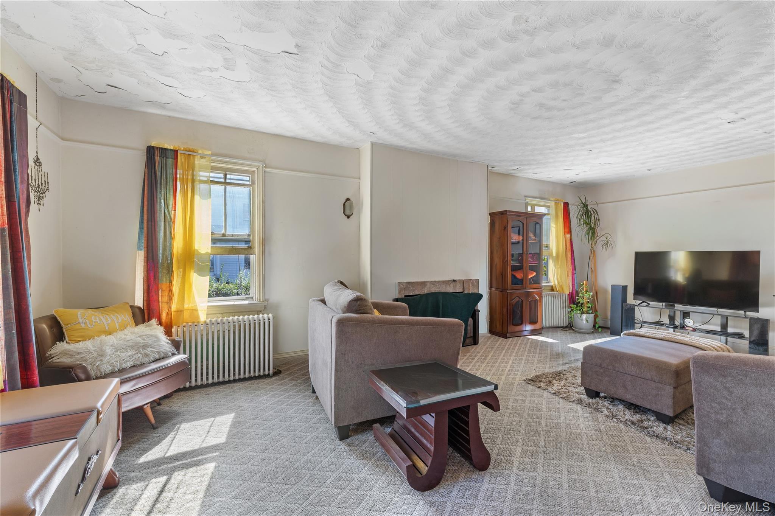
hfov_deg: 100.4
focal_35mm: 15
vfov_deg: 77.3
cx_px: 388
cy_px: 258
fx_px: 323
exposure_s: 1/25
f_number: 9
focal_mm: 10
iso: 100
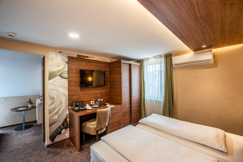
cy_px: 81
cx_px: 122
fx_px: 94
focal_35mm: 14
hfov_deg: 104.3
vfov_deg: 81.2
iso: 250
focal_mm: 14
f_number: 10
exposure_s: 1/13
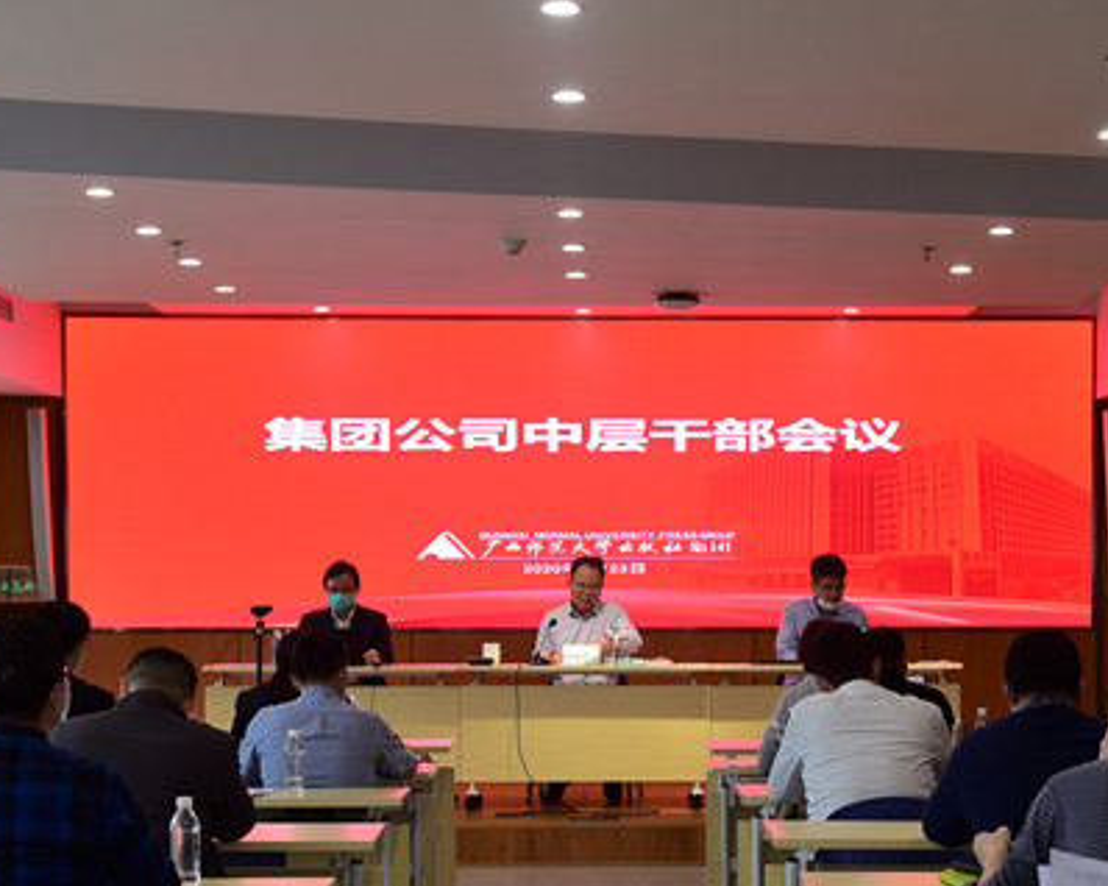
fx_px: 2786
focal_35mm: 85
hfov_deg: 22.4
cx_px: 718
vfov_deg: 17.9
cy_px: 671
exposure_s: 1/60
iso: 500
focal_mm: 45
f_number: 4.5
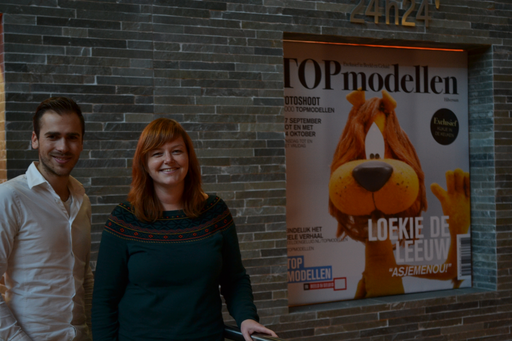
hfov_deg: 29.9
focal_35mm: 68
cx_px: 256
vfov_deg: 20.2
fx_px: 960
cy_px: 170
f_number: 5.6
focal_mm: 45
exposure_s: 1/20
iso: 400
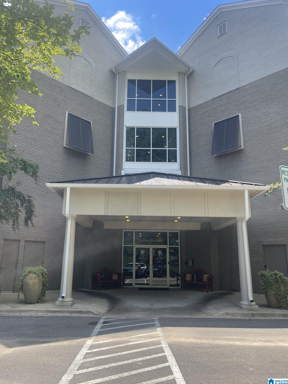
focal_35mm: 26
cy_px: 187
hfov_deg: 53.1
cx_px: 139
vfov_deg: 67.3
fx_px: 288
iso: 32
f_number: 1.6
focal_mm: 5.1
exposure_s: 1/1279
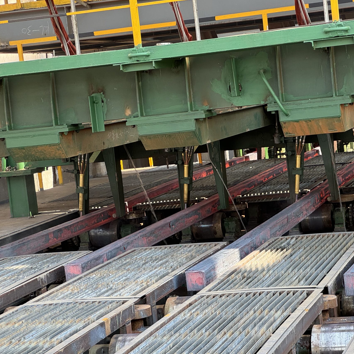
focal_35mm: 102
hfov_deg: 17.1
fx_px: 1180
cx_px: 199
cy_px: 188
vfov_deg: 17.1
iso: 40
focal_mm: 9
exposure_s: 1/99
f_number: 2.8
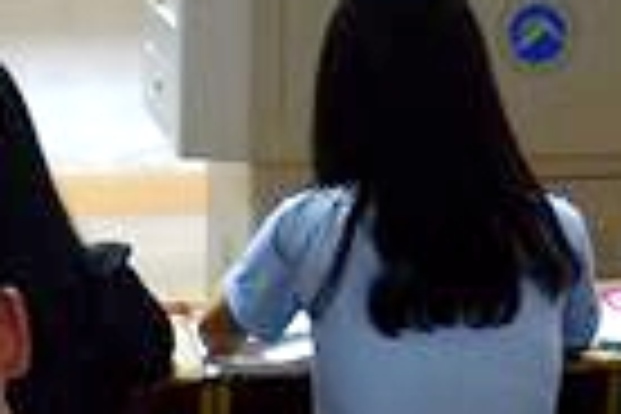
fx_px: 2018
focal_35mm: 117
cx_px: 338
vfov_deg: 11.1
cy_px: -252
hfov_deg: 17.5
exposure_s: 1/25
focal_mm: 18
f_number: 3.5
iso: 800
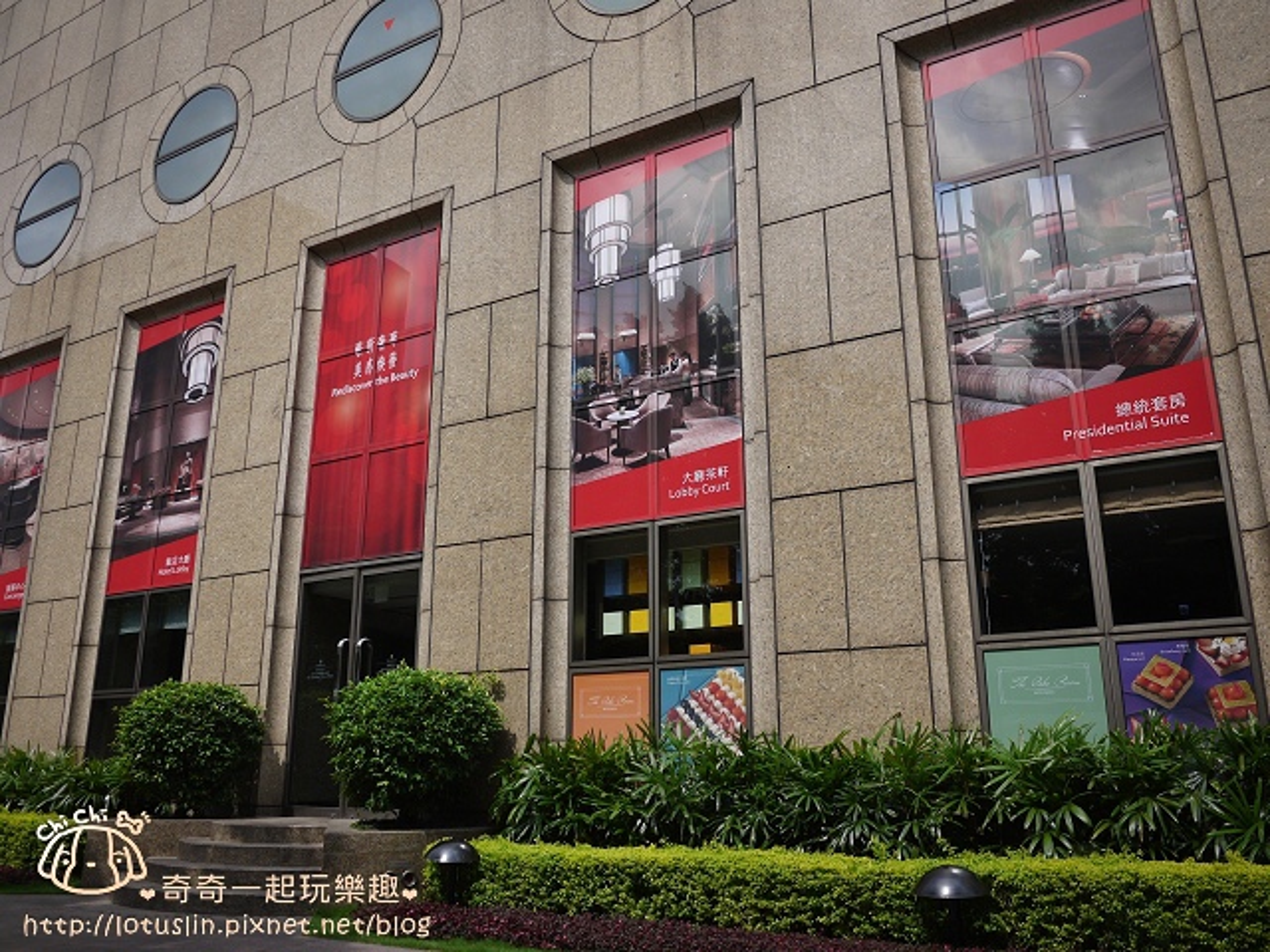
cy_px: 476
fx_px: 1027
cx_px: 635
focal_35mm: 28
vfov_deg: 49.7
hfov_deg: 63.4
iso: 100
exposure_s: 1/1600
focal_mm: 14
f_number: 3.2
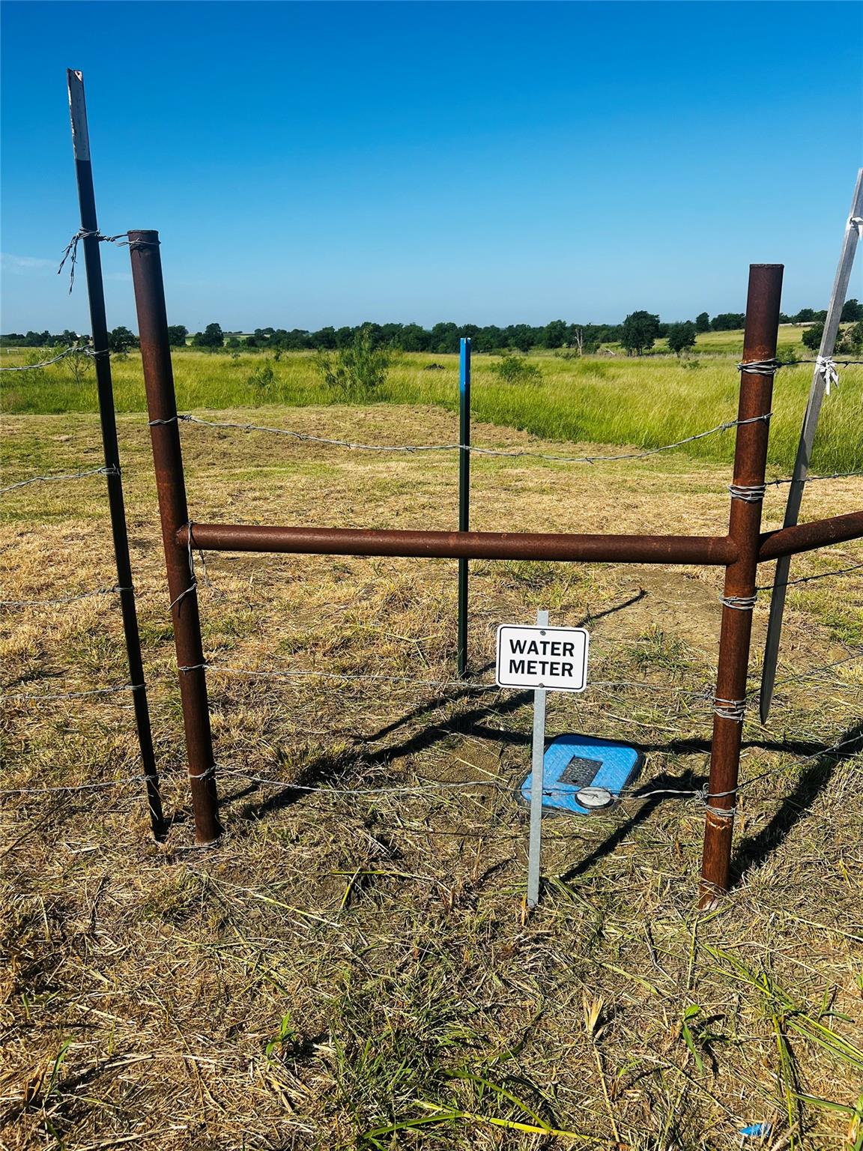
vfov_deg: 67.3
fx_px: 864
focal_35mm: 26
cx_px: 432
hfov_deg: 53.1
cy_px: 576
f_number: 1.5
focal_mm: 5.7
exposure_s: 1/4630
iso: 50
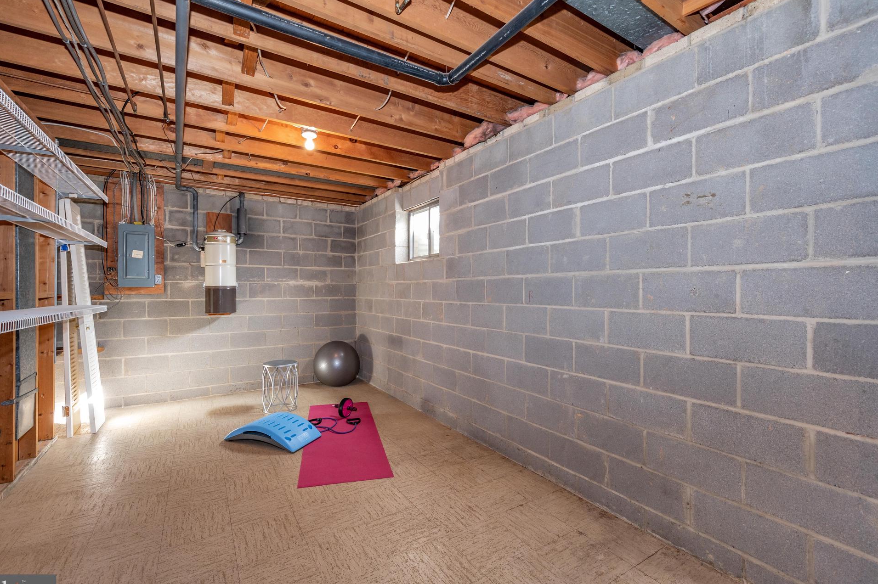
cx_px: 425
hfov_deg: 100.4
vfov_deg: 77.3
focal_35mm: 15
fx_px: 366
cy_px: 295
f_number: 8
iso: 800
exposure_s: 1/15
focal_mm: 14
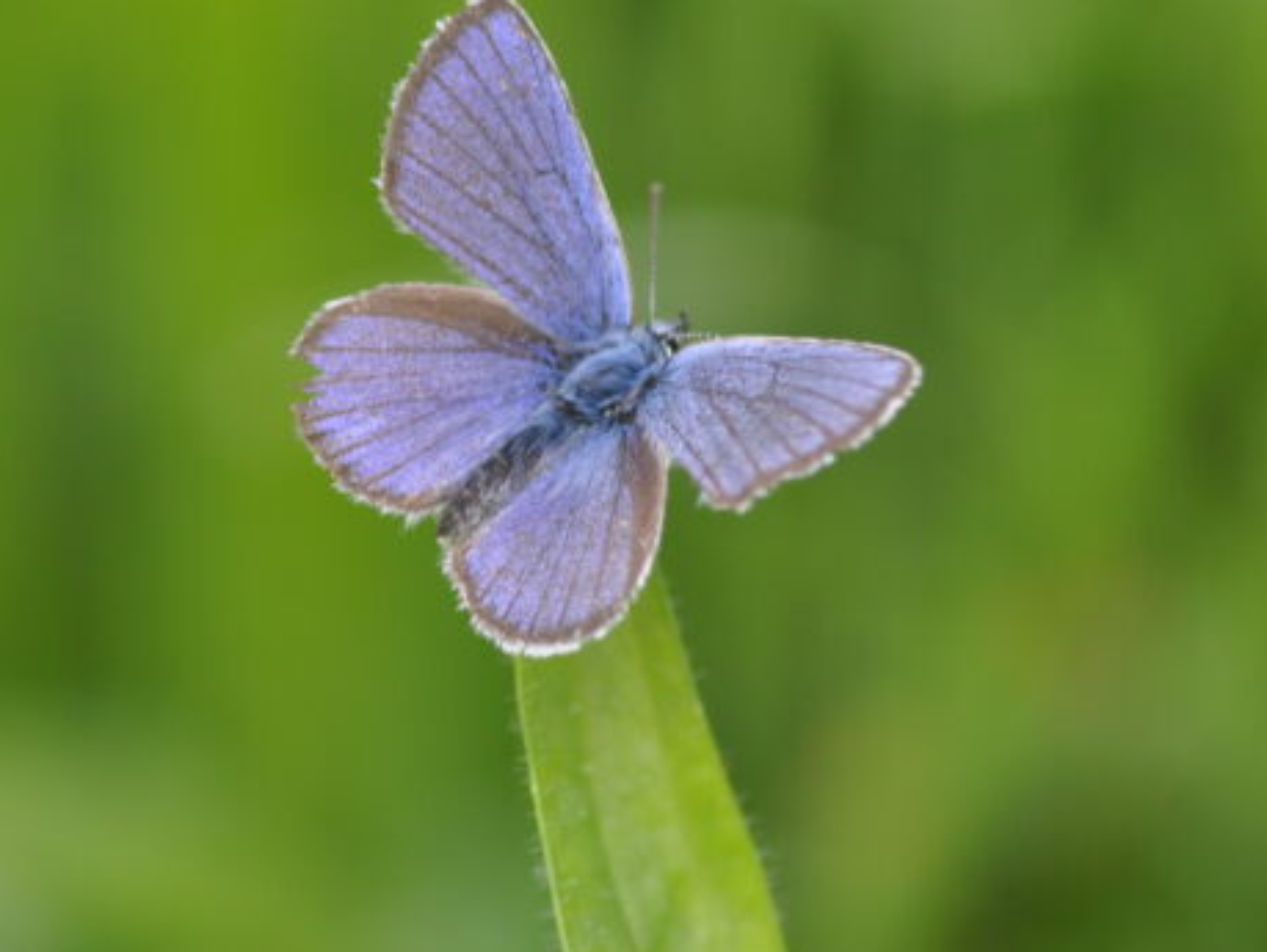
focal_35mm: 337
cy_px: 359
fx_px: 12347
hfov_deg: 5.9
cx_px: 524
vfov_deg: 4.4
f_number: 4
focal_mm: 105
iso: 200
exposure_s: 1/250
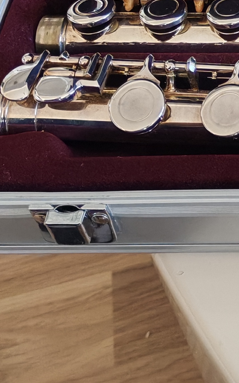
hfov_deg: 11.4
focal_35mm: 103
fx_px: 1074
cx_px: 480
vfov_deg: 18.3
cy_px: -166
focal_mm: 5.52
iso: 500
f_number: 1.95
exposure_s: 1/100
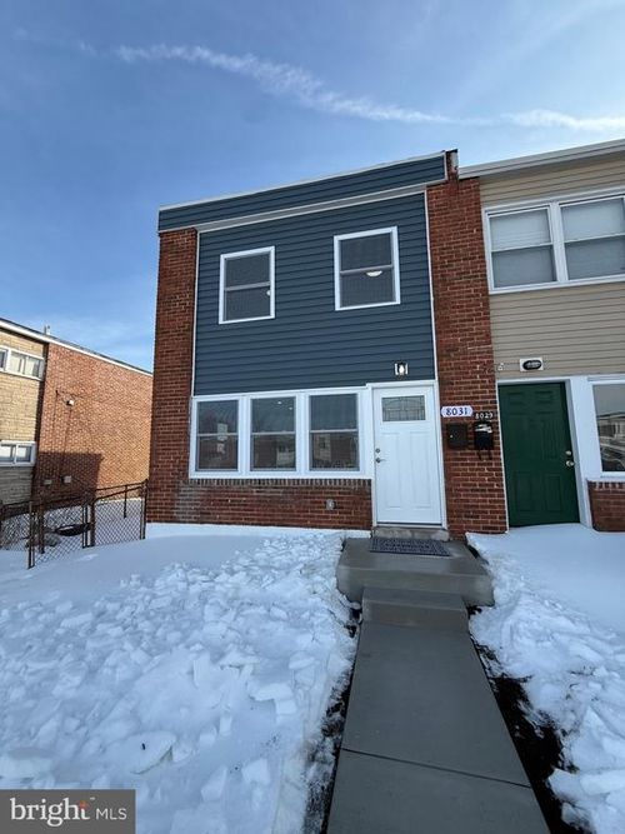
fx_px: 337
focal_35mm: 14
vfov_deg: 102.1
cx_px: 312
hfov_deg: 85.7
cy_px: 417
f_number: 2.2
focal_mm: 2.22
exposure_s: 1/1145
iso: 50
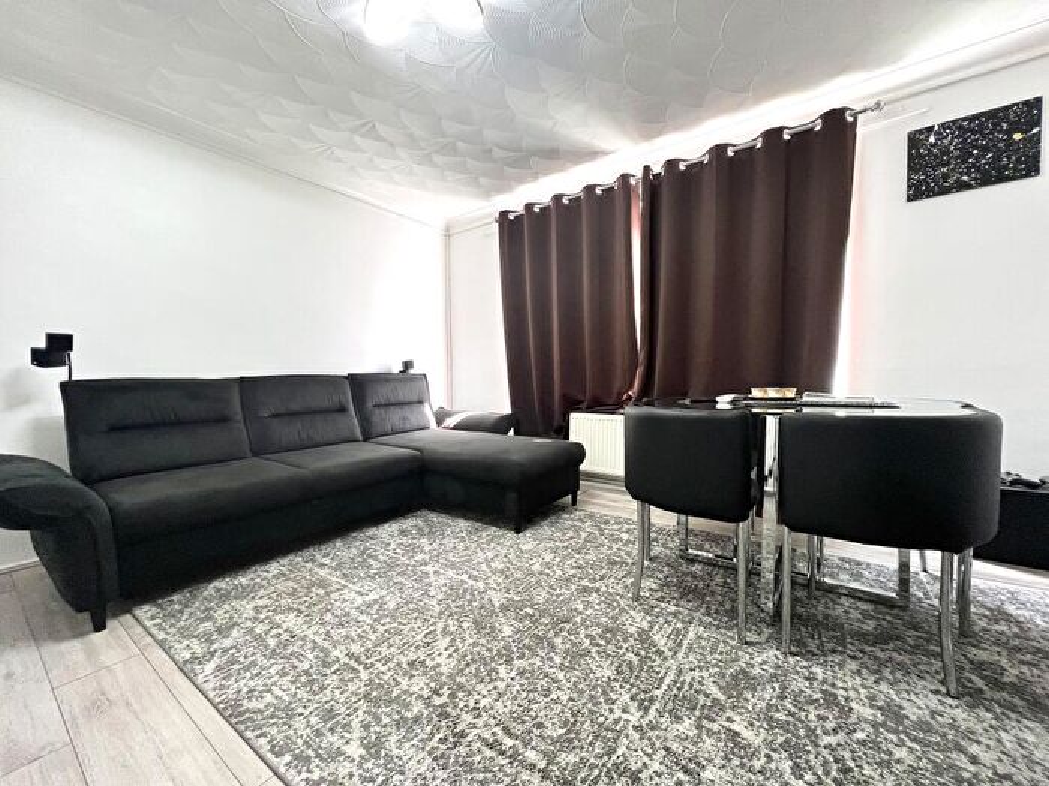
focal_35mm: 13
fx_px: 394
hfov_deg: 106.2
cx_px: 524
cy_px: 393
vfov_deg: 89.9
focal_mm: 1.57
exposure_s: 1/50
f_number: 1.8
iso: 200
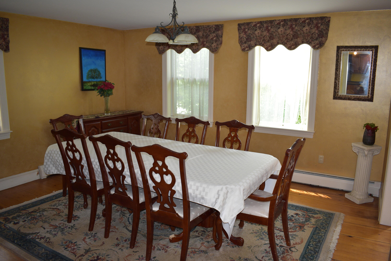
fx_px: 293
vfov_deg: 47.9
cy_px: 130
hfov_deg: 67.4
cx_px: 196
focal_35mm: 27
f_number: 3.5
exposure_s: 1/100
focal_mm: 18
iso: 500
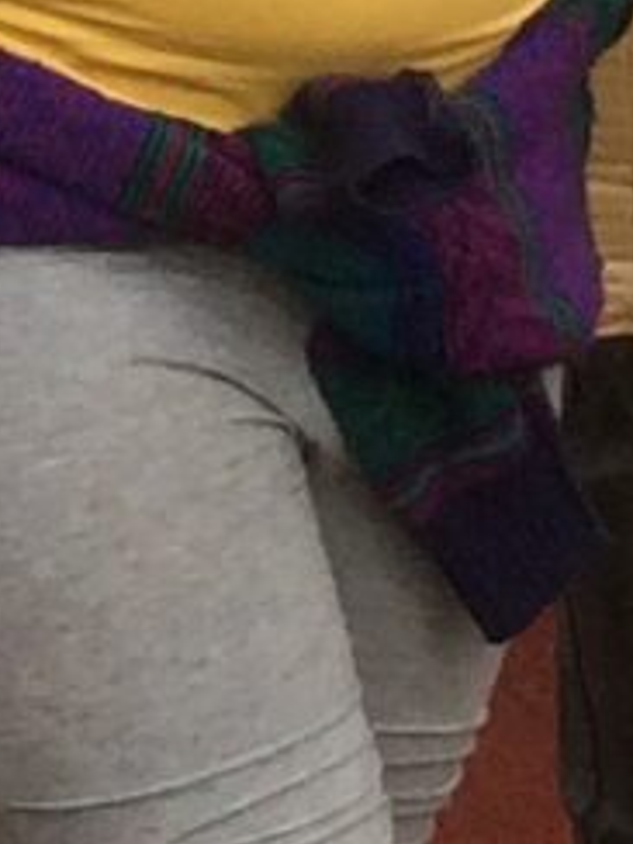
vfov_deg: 6.3
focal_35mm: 304
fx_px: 7412
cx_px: -2158
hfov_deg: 4.4
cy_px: -865
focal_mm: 4.15
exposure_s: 1/1109
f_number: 2.2
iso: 32
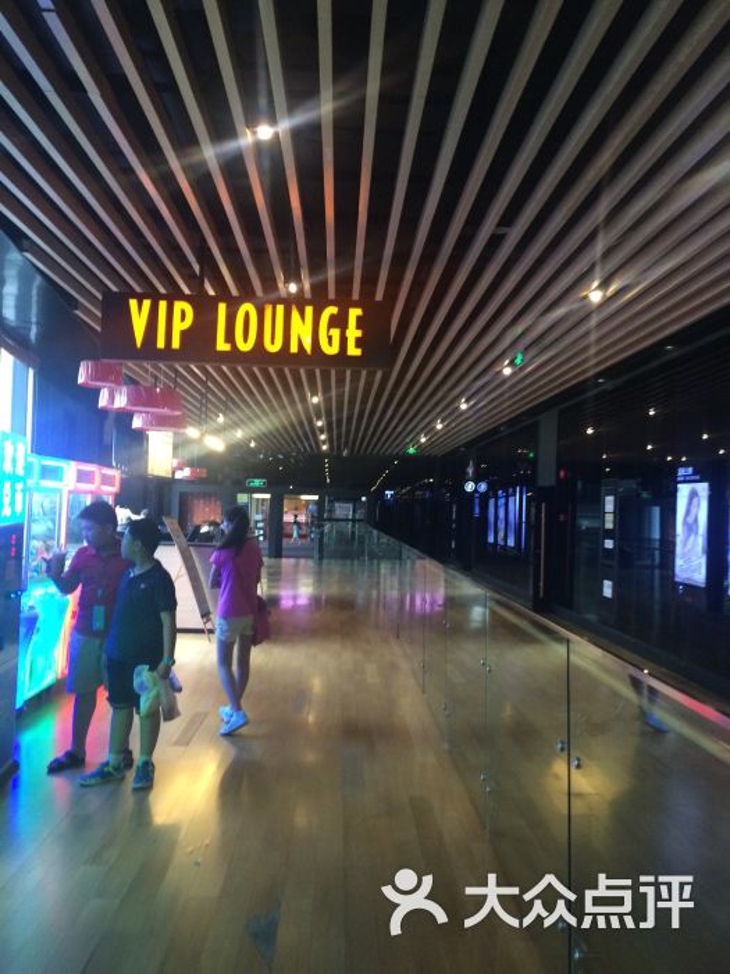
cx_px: 365
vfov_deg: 61.7
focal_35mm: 29
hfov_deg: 48.2
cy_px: 487
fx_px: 815
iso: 250
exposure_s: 1/33
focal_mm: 4.15
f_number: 2.2
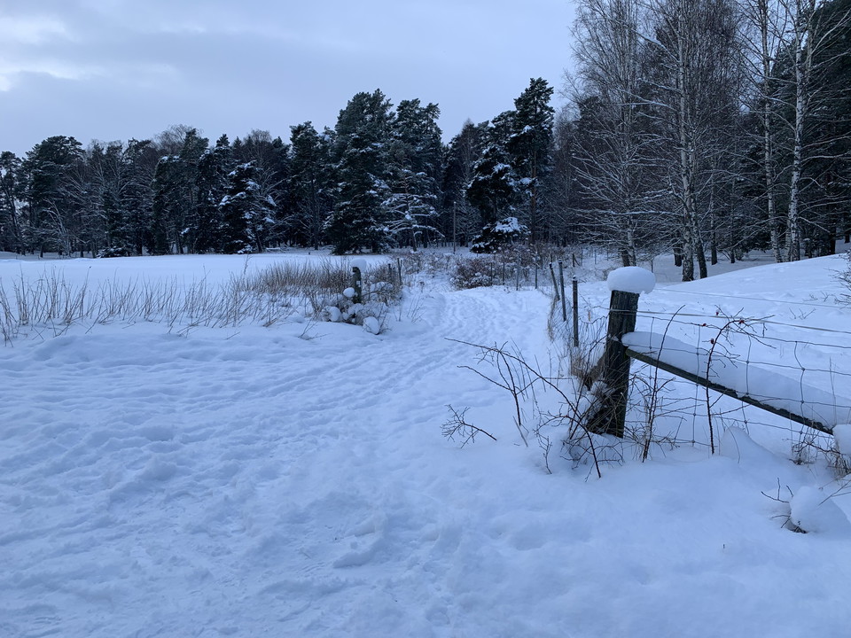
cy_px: 319
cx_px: 426
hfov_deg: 67.3
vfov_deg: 53.1
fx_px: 639
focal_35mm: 26
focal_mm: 4.25
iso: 25
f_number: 1.8
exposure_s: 1/669
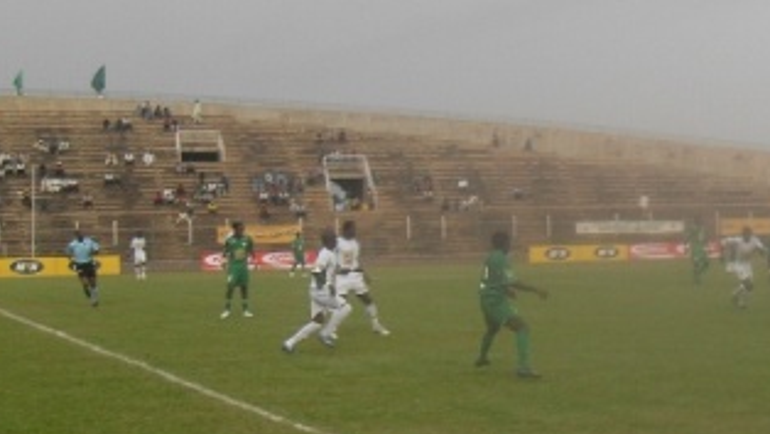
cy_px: 316
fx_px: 1573
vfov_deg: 15.7
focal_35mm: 77
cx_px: 723
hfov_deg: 26.4
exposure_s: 1/90
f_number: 8.9
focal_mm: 6.3
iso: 80
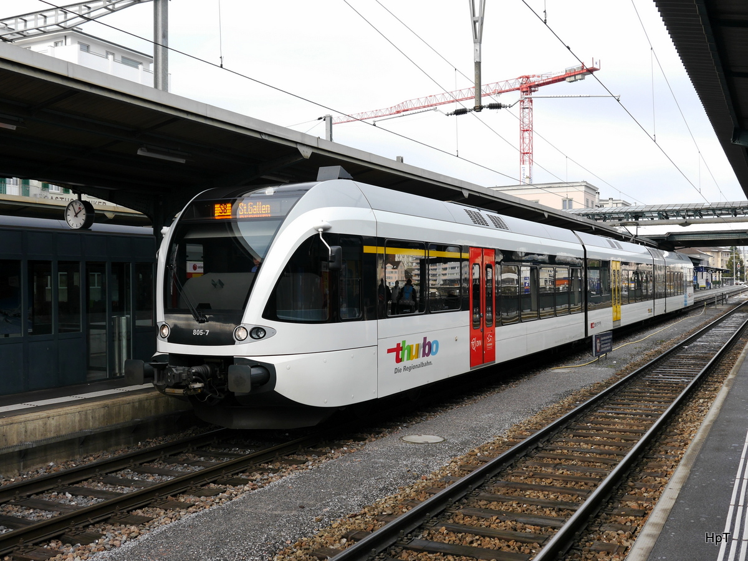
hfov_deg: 49.0
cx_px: 374
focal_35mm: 38
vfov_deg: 37.7
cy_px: 280
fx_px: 821
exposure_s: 1/160
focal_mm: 19
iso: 160
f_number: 5.6
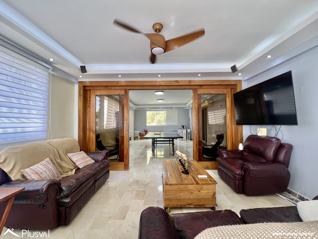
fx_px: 119
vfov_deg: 89.9
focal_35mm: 13
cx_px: 159
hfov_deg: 106.2
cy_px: 120
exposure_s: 1/120
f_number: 1.8
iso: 160
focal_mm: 1.57
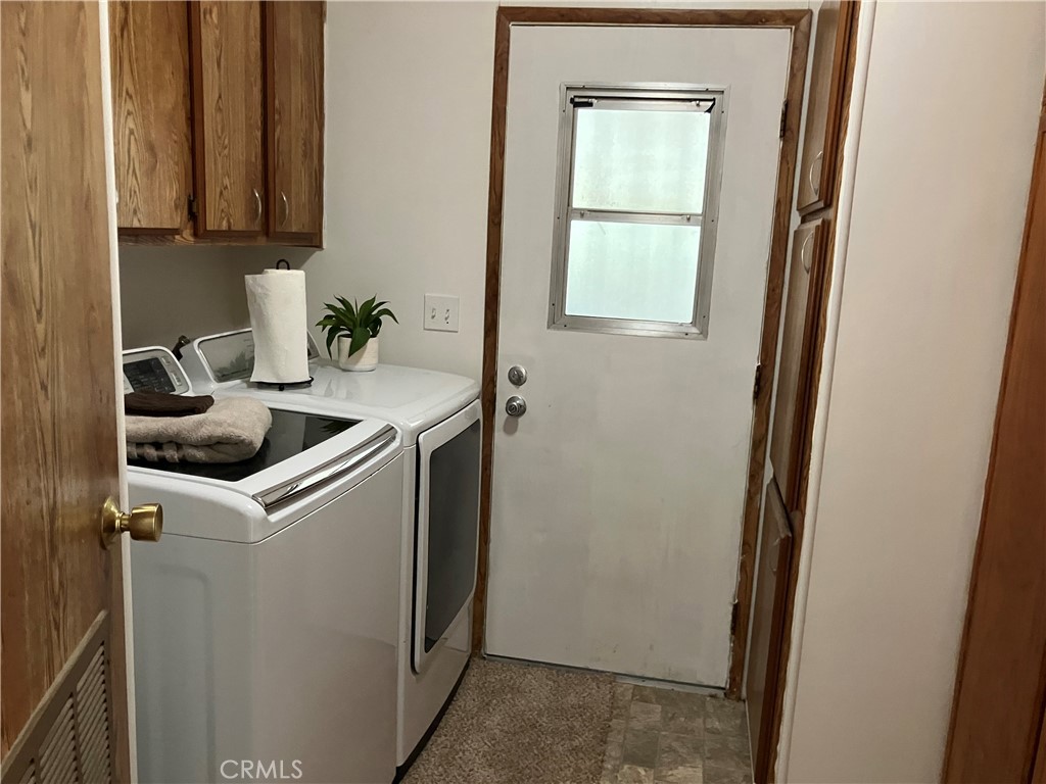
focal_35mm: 28
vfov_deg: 49.7
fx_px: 846
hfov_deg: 63.4
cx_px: 523
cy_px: 392
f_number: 1.8
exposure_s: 1/30
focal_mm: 3.99
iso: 320
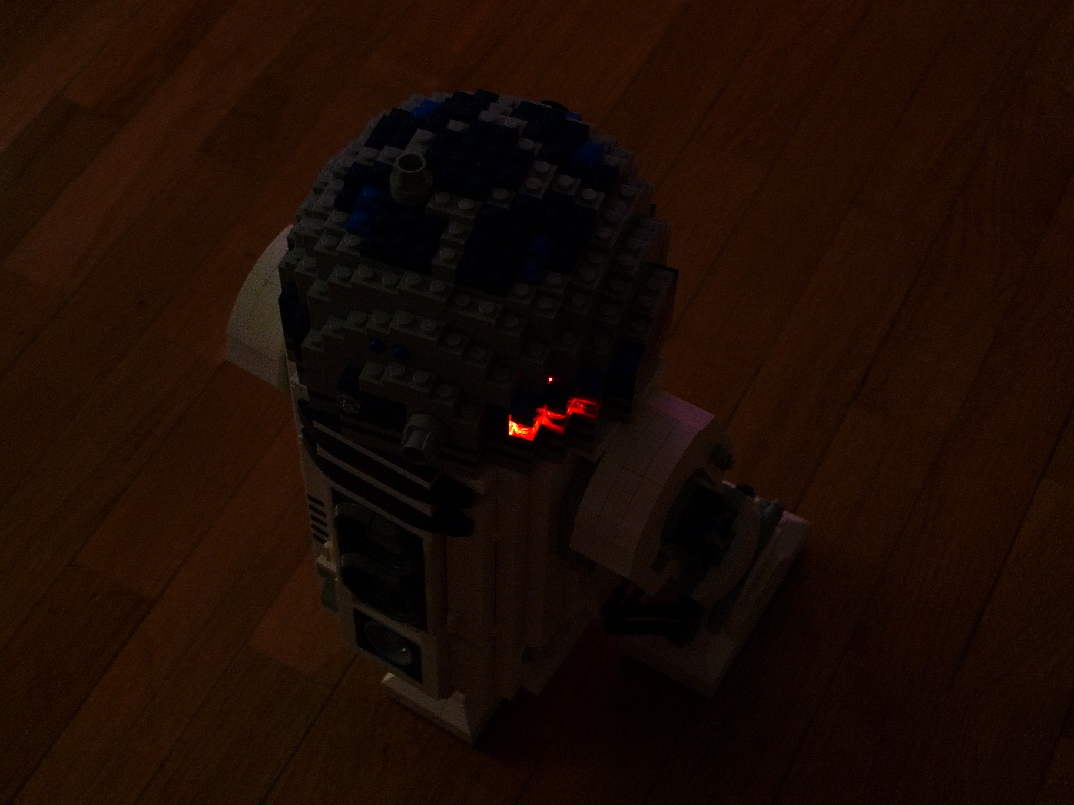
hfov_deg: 39.7
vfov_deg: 30.3
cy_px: 402
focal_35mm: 48
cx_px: 537
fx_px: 1489
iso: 400
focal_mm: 10.2
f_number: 2.6
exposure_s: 1/4
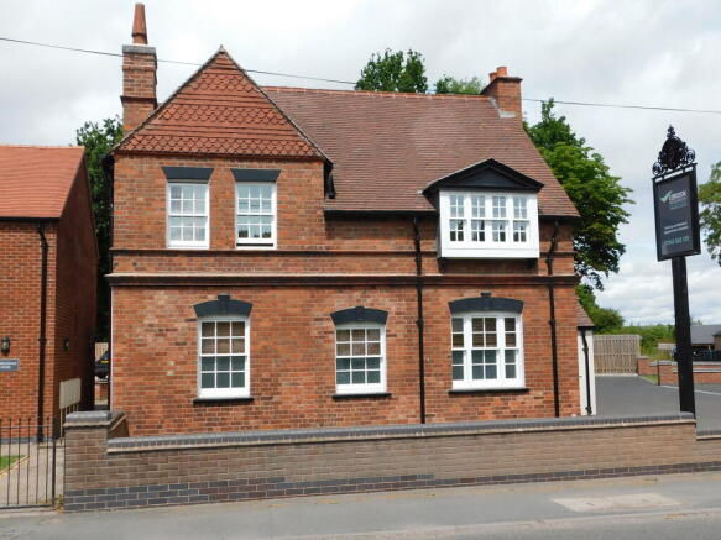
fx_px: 750
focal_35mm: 36
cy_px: 270
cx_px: 360
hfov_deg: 51.4
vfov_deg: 39.6
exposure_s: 1/1250
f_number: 3.5
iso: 125
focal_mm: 6.3
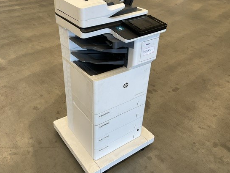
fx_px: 226
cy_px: 82
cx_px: 102
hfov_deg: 53.9
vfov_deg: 41.8
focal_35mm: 34
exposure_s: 1/120
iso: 50
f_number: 1.8
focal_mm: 3
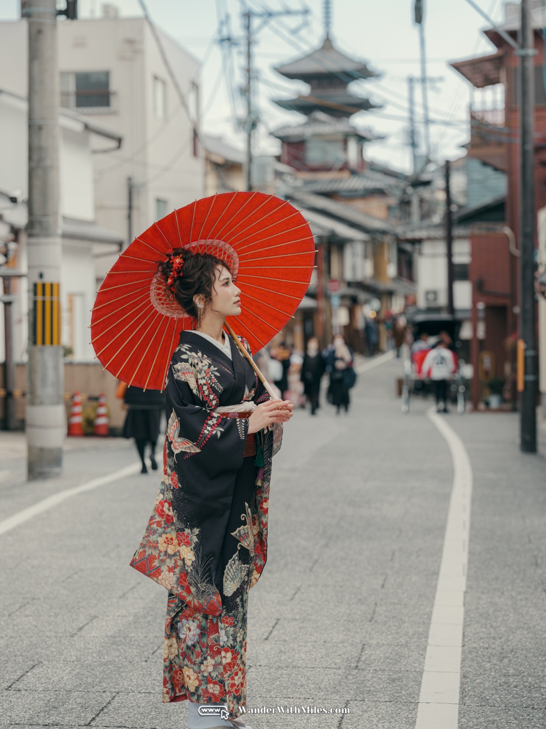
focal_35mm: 87
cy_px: 364
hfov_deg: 17.0
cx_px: 273
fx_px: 1830
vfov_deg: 22.5
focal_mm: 110
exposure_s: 1/210
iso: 200
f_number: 4
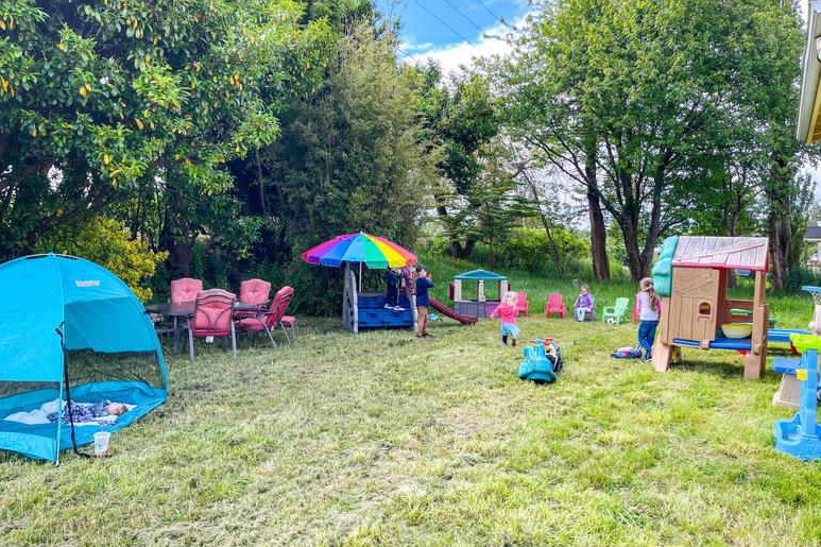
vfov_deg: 46.4
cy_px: 267
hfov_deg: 65.5
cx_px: 409
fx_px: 638
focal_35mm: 28
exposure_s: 1/580
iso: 32
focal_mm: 5.1
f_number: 1.6
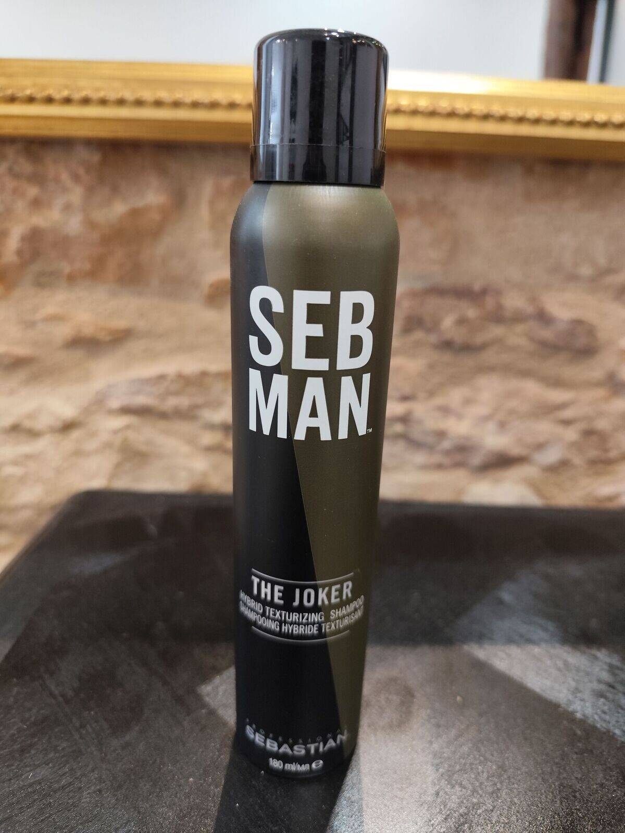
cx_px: 312
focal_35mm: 23
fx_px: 554
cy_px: 416
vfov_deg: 73.9
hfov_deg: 58.9
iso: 500
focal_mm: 6.19
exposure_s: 1/50
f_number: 1.65
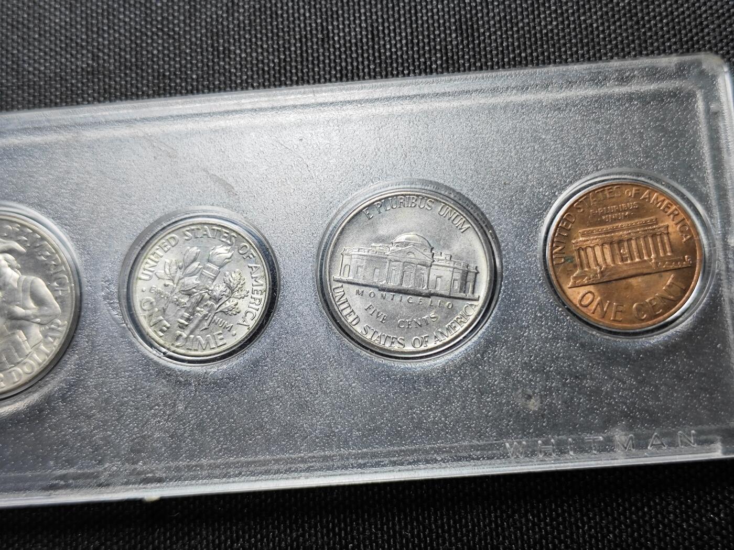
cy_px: 275
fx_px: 1039
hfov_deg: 38.9
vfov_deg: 29.7
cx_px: 367
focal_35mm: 49
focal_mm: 5.84
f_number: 1.6
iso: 100
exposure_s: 1/100
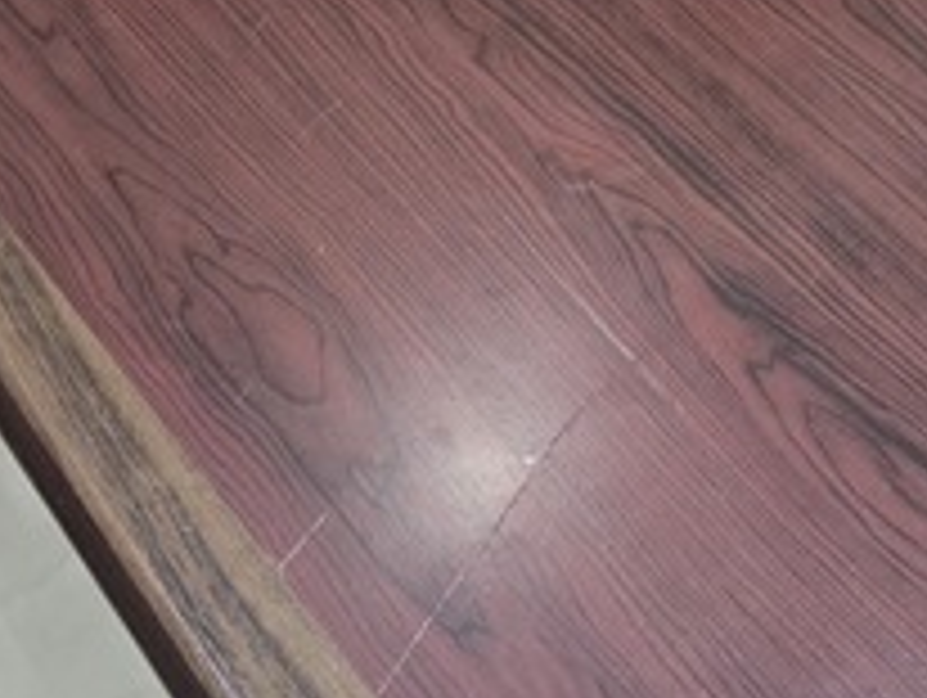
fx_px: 1367
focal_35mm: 51
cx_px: 614
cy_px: 489
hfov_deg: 37.1
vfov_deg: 28.4
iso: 500
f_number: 1.7
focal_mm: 6.3
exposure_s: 1/33.5
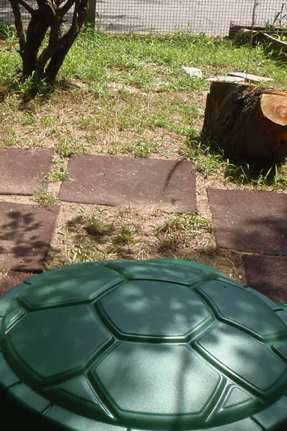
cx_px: 14
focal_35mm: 64
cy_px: 227
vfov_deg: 31.4
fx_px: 765
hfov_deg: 20.7
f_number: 2.9
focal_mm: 4.3
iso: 64
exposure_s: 1/500
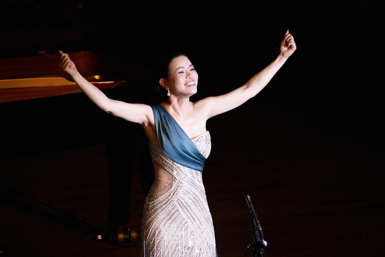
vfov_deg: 4.6
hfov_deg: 6.9
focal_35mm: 300
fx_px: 3208
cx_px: 192
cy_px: 128
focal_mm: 300
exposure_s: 1/200
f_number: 5.6
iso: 8000
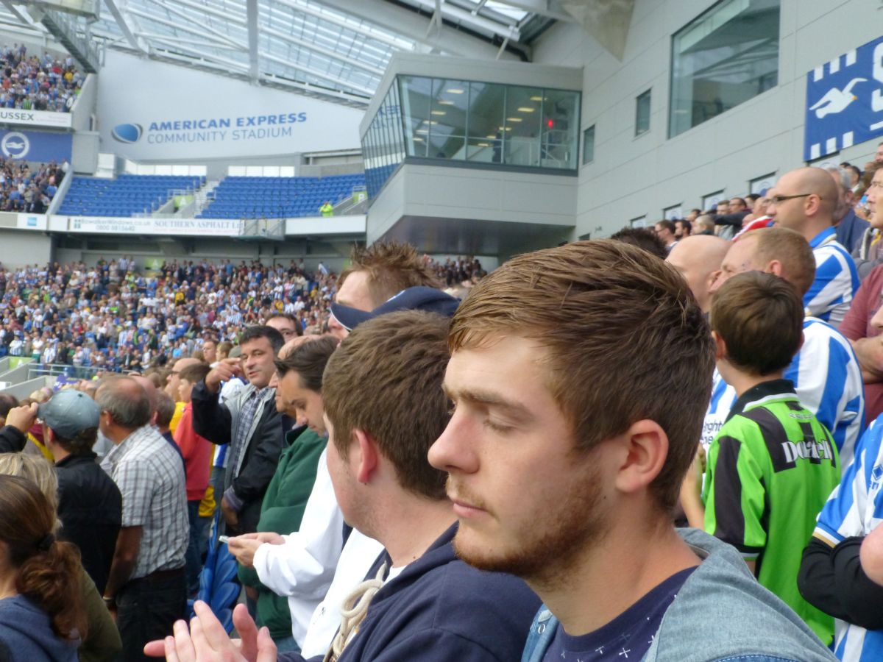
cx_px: 442
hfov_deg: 45.8
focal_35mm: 41
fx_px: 1046
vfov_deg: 35.1
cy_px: 331
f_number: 3.9
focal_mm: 7.4
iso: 400
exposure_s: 1/125
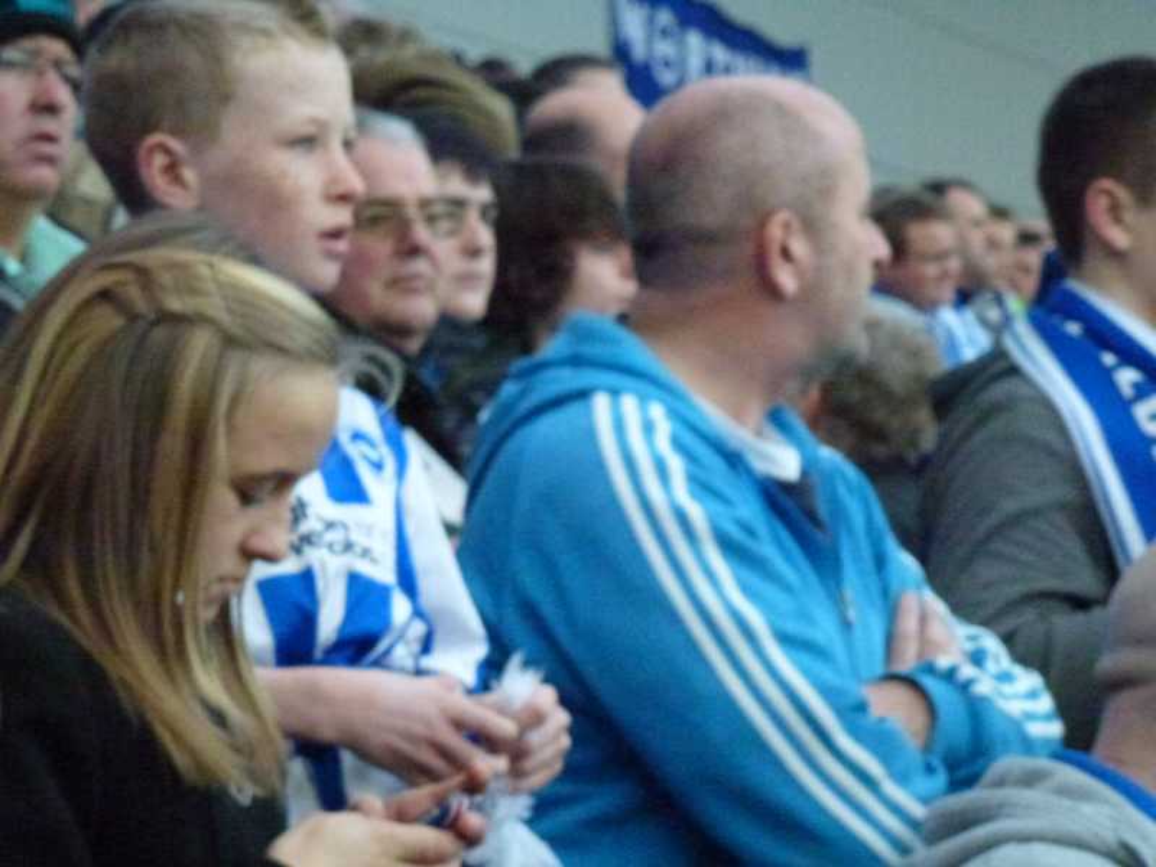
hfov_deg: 12.7
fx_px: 5176
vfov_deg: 9.6
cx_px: 578
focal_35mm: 155
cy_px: 434
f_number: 5.3
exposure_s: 1/200
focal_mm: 27.7
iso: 1600
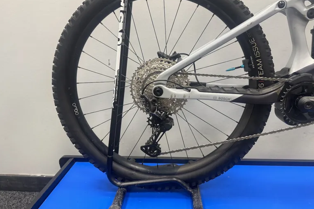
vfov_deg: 49.3
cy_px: 87
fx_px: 227
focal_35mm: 26
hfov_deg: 69.4
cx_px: 161
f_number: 1.78
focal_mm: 6.76
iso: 160
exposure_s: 1/100
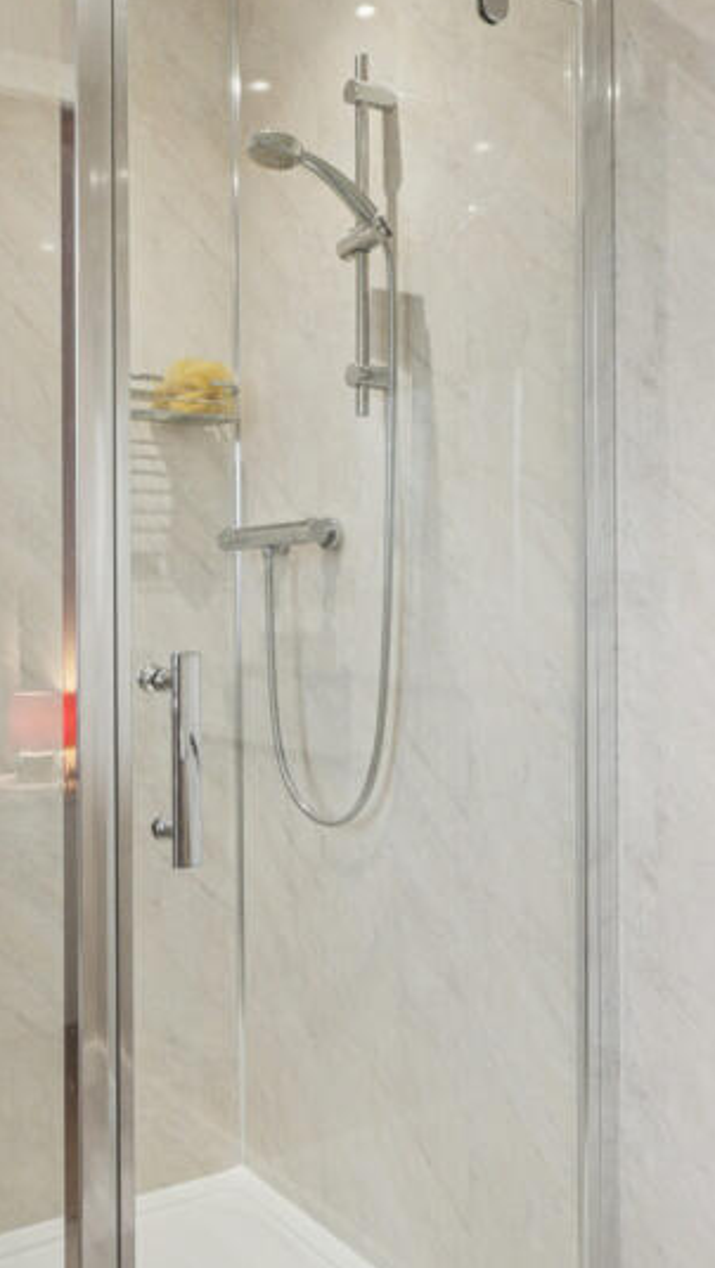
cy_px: 607
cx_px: 223
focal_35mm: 33
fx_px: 1111
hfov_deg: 35.2
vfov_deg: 59.4
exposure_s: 1/60
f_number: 6.3
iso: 640
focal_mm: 11
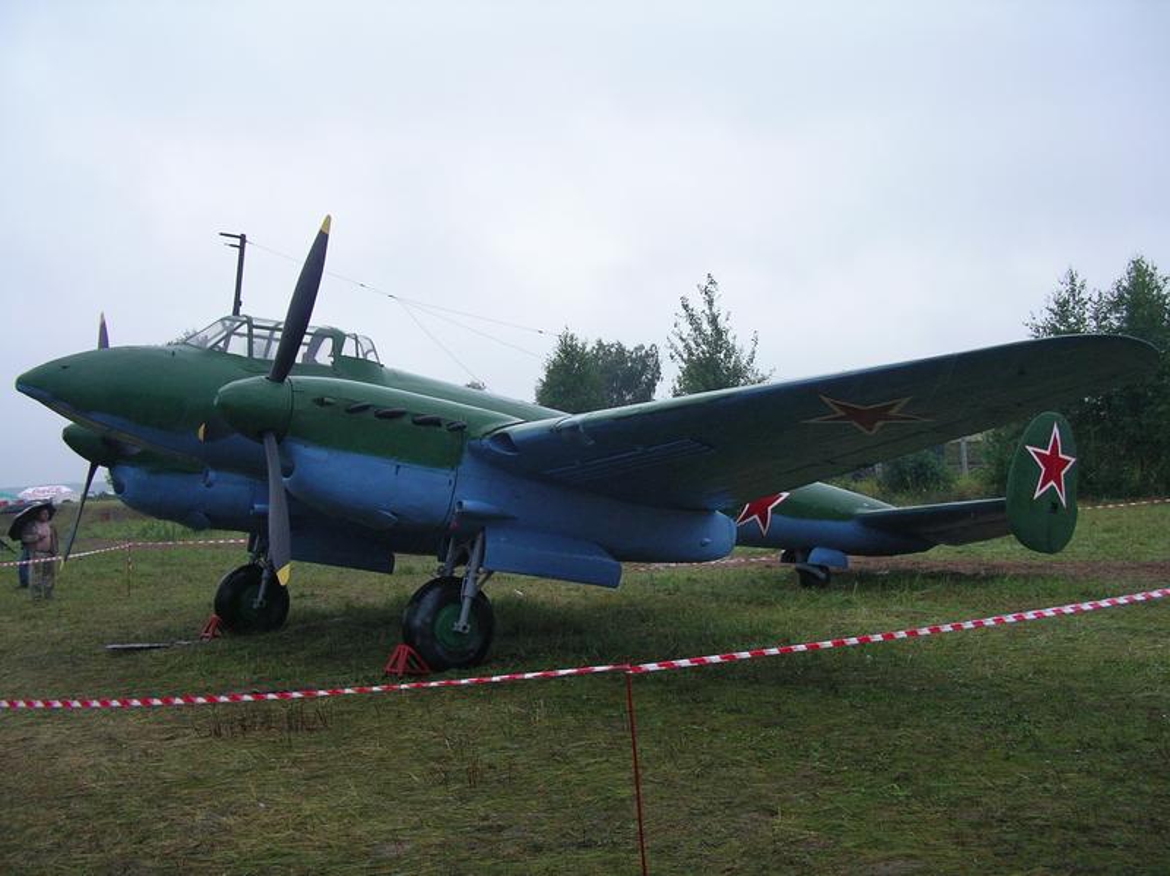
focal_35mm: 44
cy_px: 438
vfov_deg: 32.8
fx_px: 1486
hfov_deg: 43.0
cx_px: 585
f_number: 3
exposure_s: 1/100
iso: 100
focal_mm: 6.9
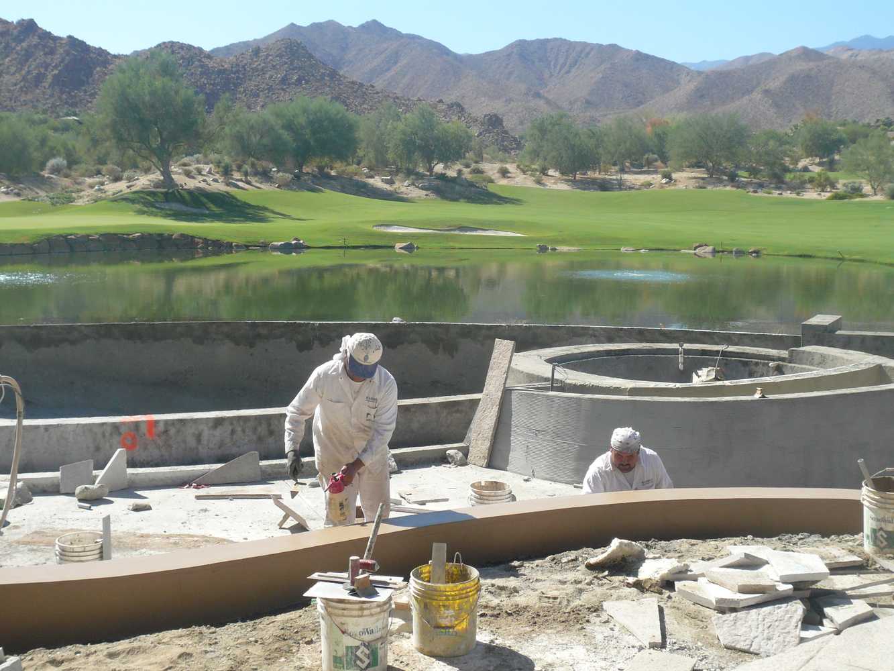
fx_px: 1188
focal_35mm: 46
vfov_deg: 31.5
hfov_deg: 41.2
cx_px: 447
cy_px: 336
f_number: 10
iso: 100
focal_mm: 7.5
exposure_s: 1/125
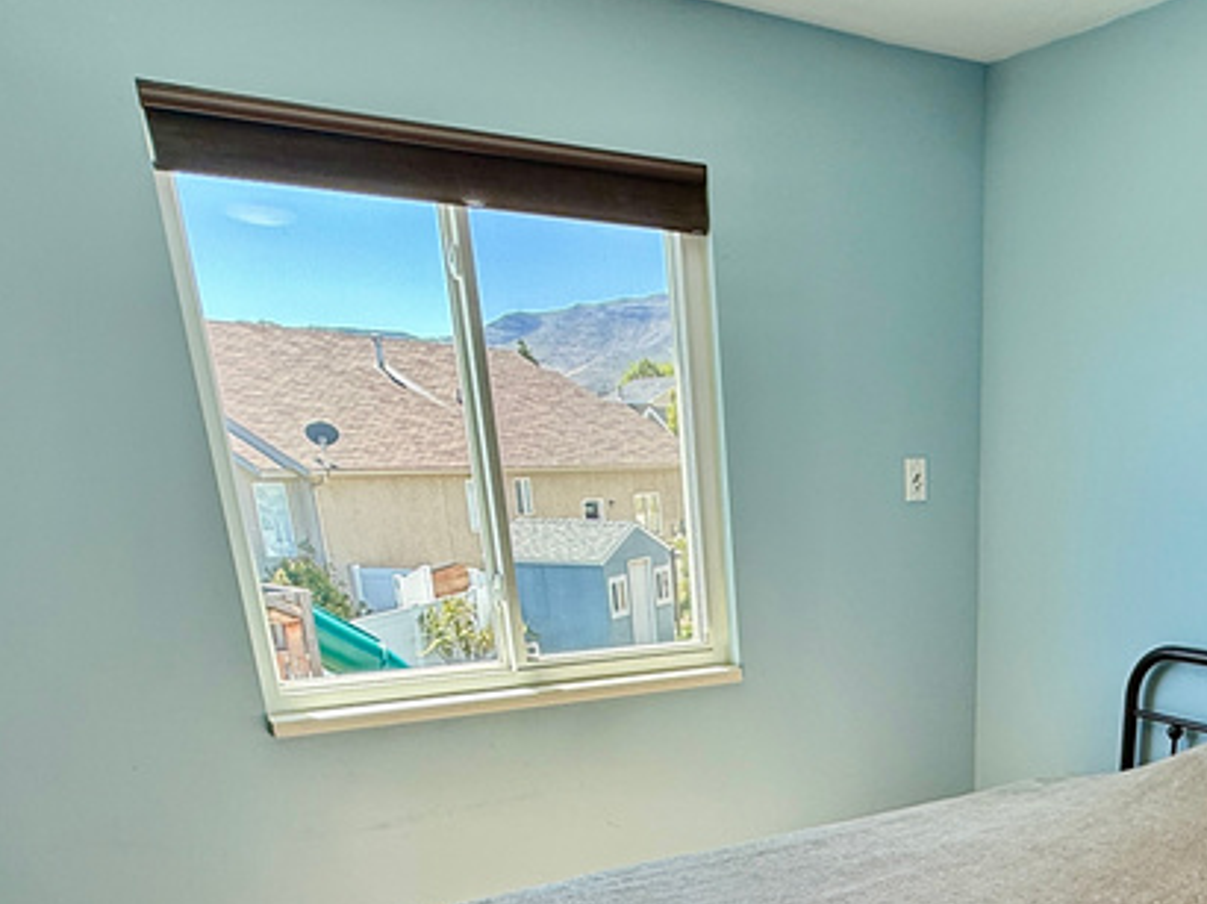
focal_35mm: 35
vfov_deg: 35.8
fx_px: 1220
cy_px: 945
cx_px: 957
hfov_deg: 49.7
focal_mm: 2.22
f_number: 2.2
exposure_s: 1/120
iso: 80
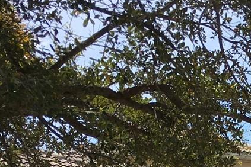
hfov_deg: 17.2
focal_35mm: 114
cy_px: 330
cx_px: 299
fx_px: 795
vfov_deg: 11.0
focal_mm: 4.15
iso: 25
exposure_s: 1/1374
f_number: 2.2
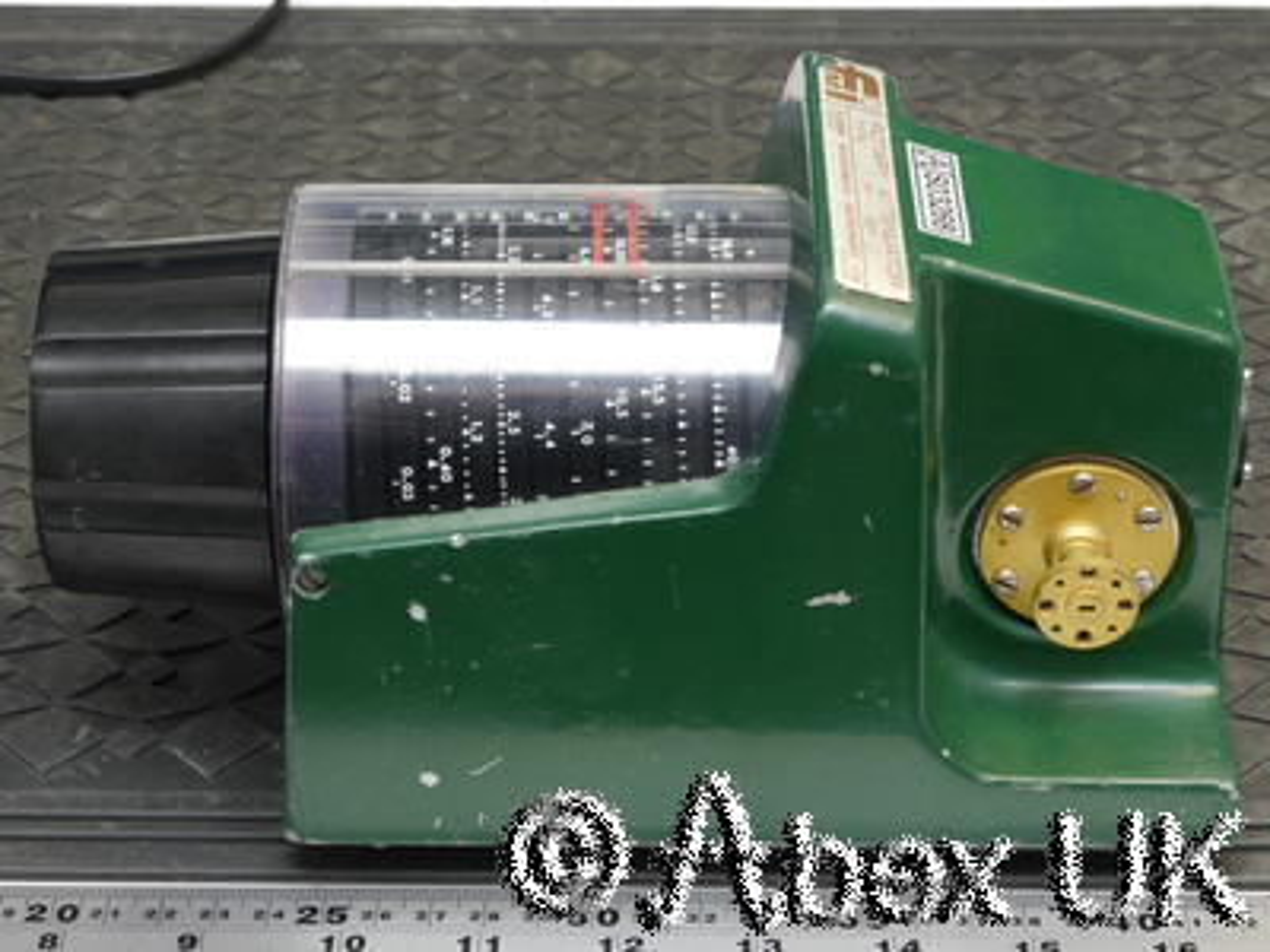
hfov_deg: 21.3
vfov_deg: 16.1
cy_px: 476
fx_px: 3375
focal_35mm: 92
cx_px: 635
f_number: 11
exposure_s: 1/5
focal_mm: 46
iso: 400
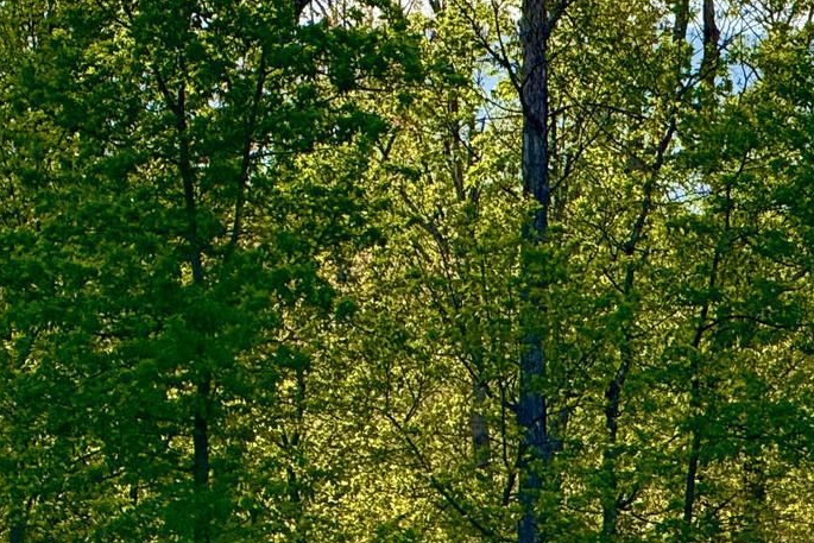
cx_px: 1109
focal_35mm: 373
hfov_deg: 5.5
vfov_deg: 3.7
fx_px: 8435
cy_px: 359
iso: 64
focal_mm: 15.66
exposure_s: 1/1866
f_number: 2.8
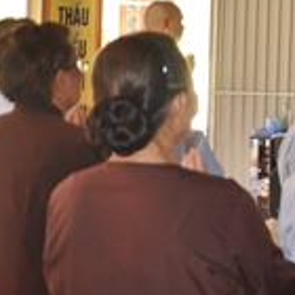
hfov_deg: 10.9
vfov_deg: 12.4
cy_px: 20
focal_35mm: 140
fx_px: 1350
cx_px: 666
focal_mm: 24
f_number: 3.8
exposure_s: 1/80
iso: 250
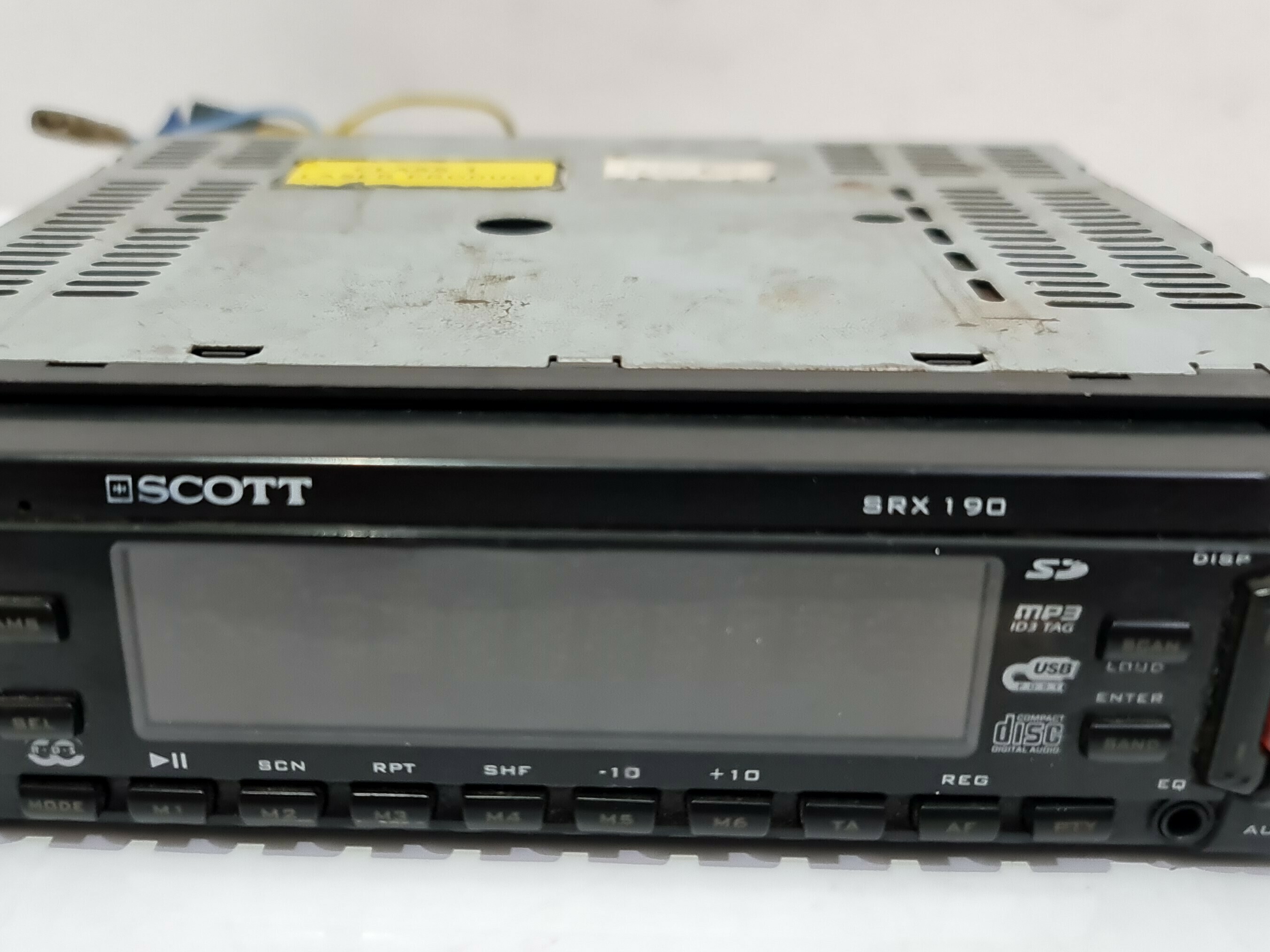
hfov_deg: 50.0
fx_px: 1357
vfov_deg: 38.5
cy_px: 574
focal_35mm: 37
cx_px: 564
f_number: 1.8
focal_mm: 7
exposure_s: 1/33
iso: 1250
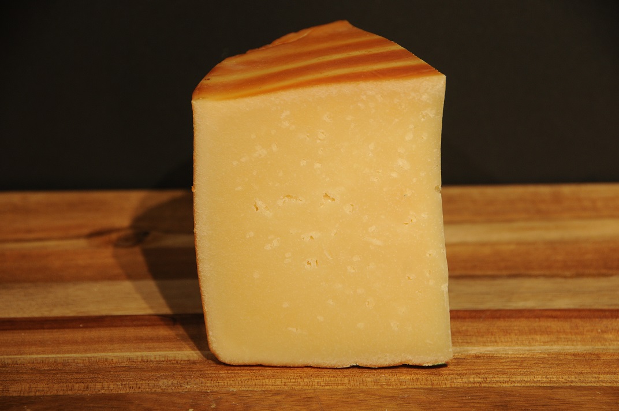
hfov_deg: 14.4
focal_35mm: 142
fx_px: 2447
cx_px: 310
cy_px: 206
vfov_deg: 9.6
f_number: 7.1
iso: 400
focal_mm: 95
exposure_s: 1/200
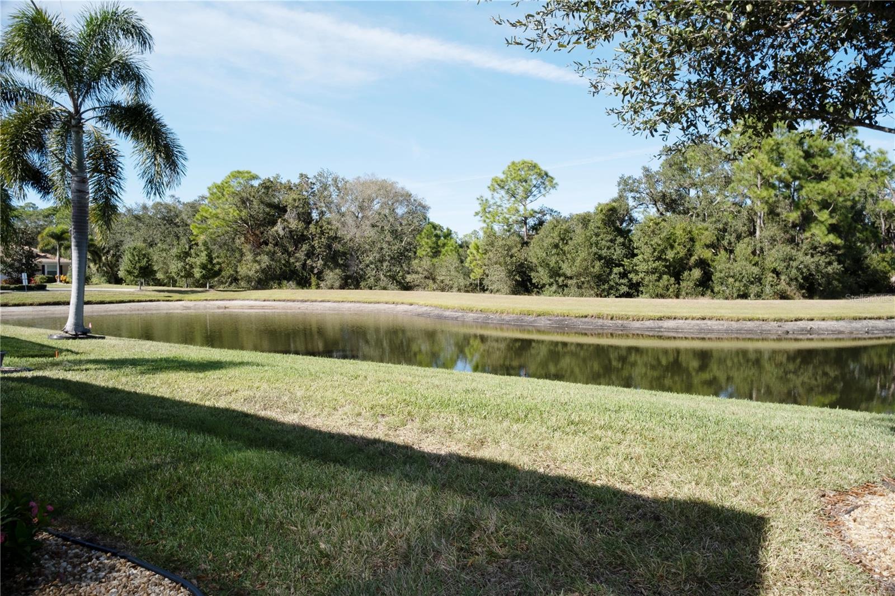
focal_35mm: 21
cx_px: 448
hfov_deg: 81.2
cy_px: 298
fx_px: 522
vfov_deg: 59.5
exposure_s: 1/200
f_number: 9
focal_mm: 14
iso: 200
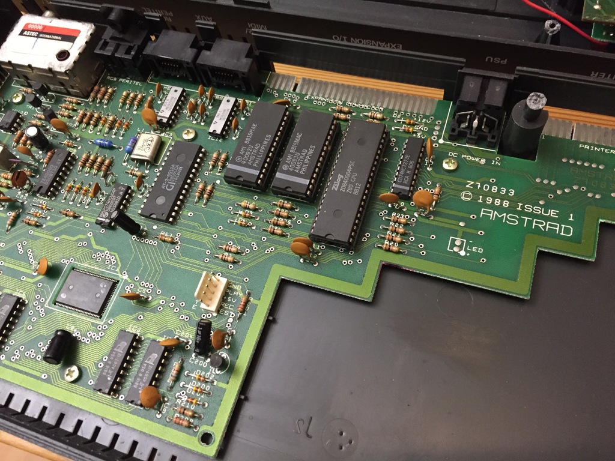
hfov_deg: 61.7
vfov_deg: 48.2
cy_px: 230
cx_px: 308
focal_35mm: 29
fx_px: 515
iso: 250
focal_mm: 4.15
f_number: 2.2
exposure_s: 1/25
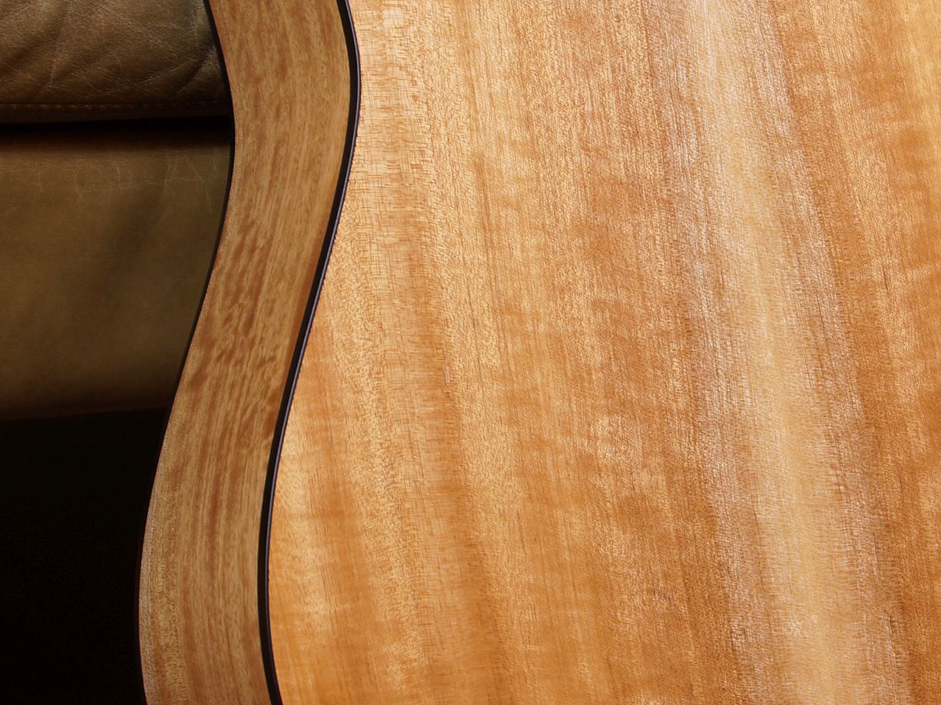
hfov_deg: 13.4
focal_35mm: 147
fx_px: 3998
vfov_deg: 10.1
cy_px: 270
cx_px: 709
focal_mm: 45
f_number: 5
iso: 100
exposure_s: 1/10
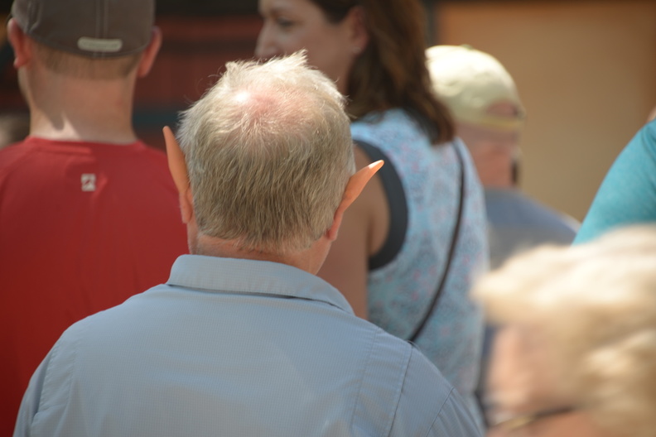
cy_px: 218
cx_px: 328
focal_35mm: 300
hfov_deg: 6.9
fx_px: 5466
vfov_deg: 4.6
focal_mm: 300
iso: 100
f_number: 5.6
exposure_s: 1/30
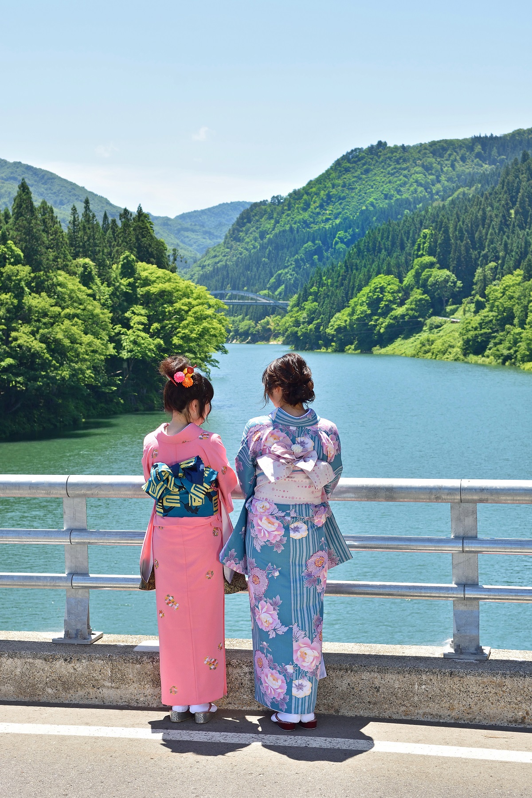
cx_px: 266
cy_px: 399
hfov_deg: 22.6
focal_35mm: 60
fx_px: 1330
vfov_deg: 33.4
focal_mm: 40
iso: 200
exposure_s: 1/400
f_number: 7.1
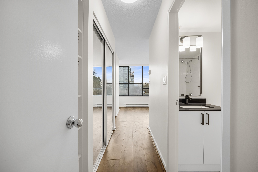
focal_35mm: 14
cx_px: 129
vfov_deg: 83.3
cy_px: 86
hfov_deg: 106.3
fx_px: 97
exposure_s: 1/5
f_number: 9
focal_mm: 9
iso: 250
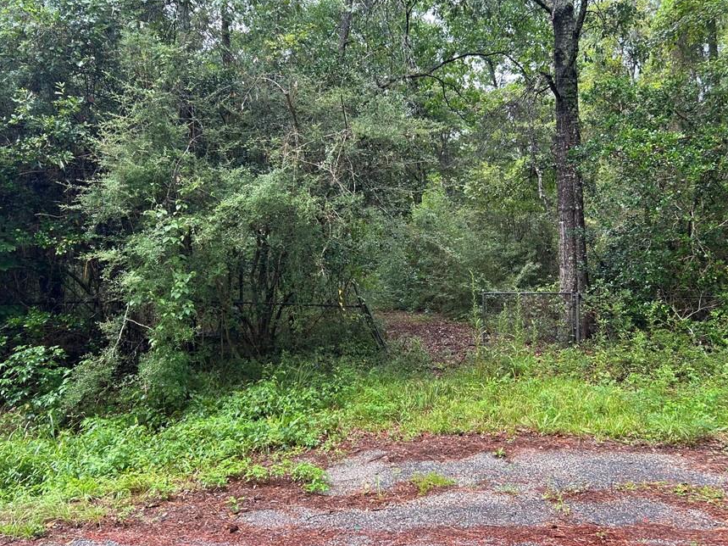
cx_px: 392
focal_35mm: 31
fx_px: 652
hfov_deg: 58.3
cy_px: 237
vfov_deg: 45.3
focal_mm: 5.7
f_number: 1.5
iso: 32
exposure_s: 1/127
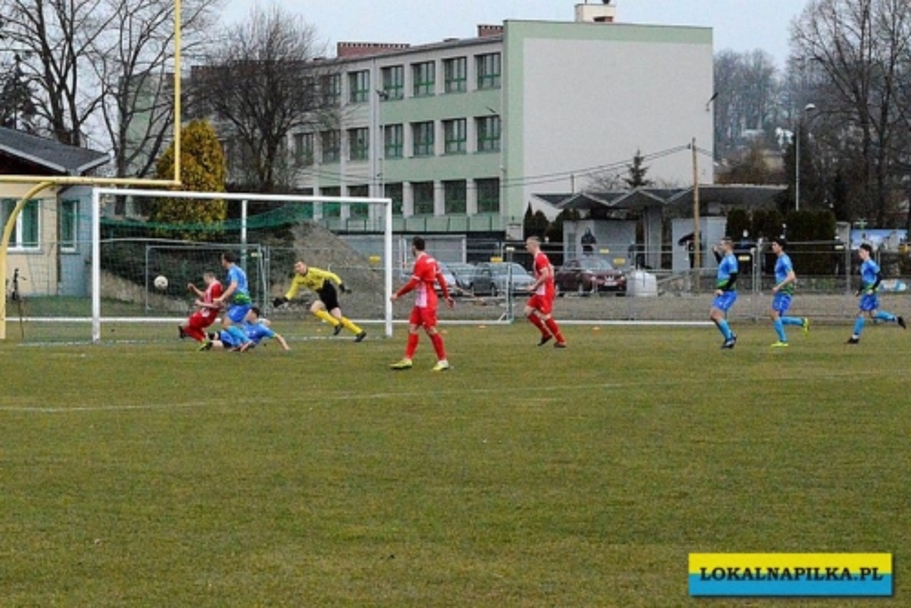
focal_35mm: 82
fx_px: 2089
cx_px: 456
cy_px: 304
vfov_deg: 16.6
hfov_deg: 24.6
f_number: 9
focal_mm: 55
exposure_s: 1/3200
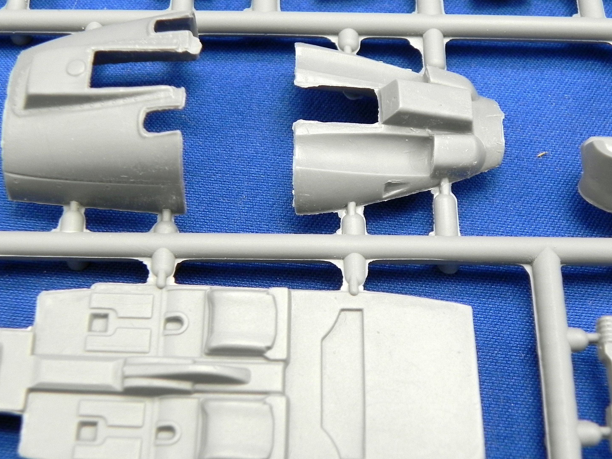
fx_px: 1025
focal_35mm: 58
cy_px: 229
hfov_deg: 33.2
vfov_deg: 25.2
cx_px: 292
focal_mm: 8.2
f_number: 3.2
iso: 160
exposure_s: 1/50.1
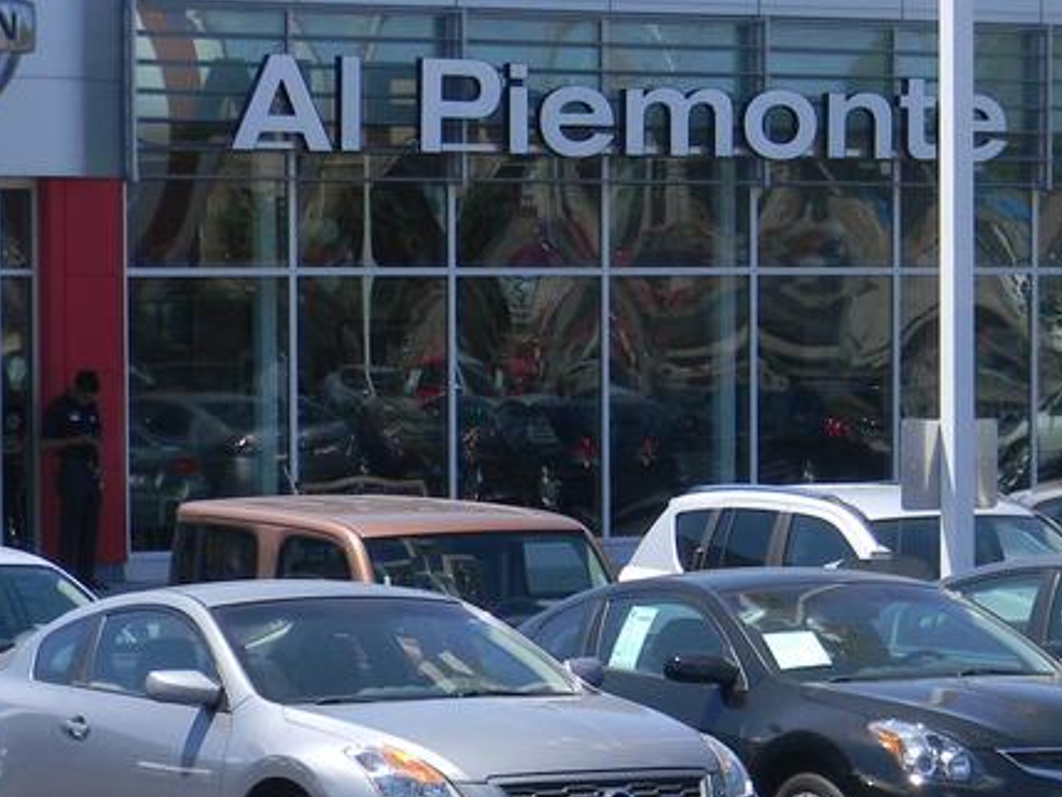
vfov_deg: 9.3
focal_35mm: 160
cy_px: 515
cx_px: 681
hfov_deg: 12.3
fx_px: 4910
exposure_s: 1/527
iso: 80
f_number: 4.3
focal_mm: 12.2
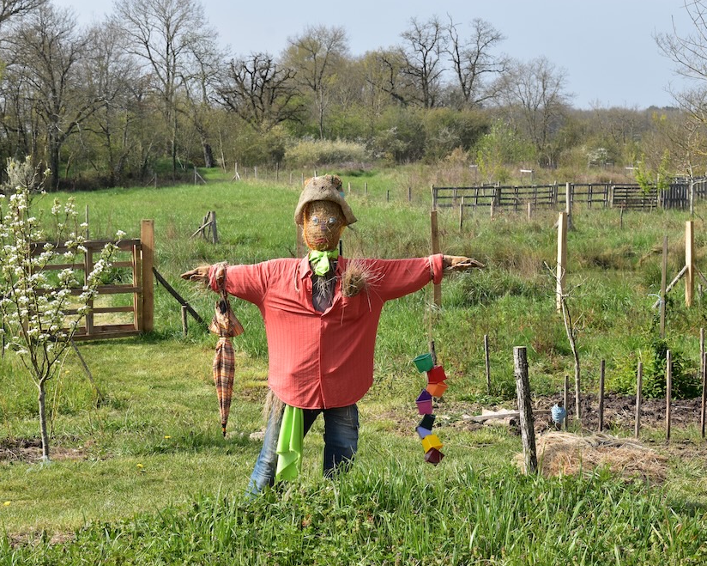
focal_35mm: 82
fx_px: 1716
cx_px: 316
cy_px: 281
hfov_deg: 23.3
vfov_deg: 18.7
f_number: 11
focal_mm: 48
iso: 400
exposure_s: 1/400
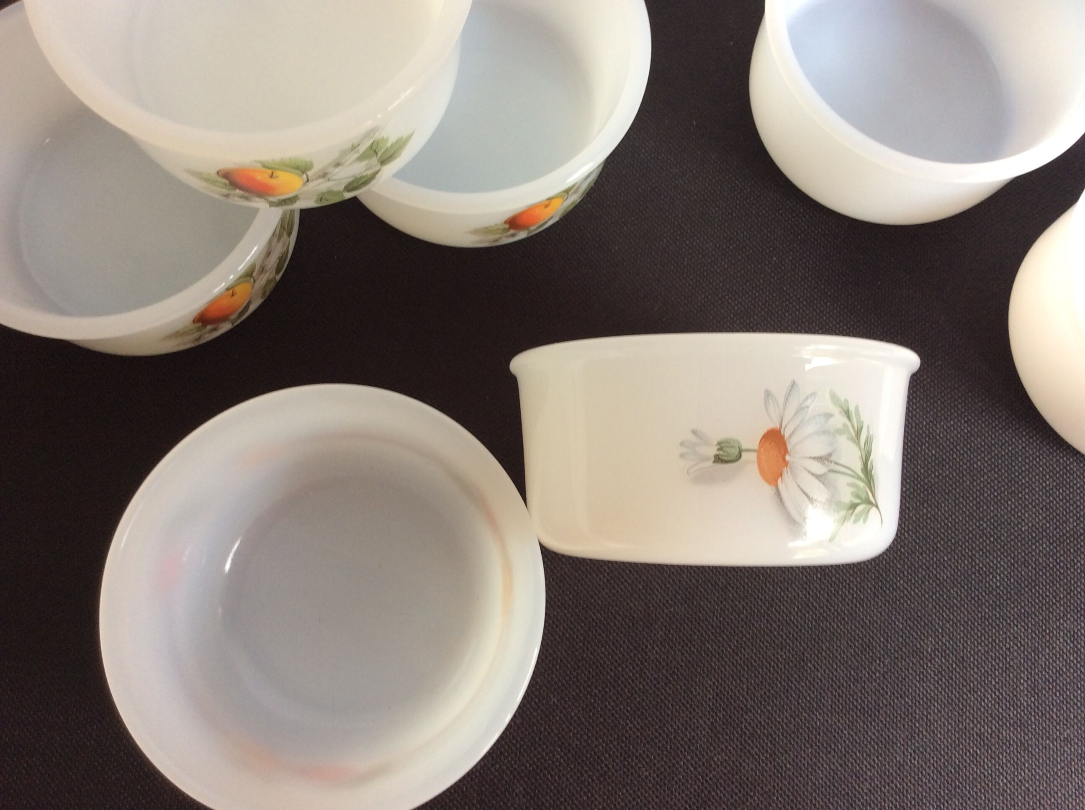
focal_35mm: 32
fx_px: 1002
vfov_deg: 44.1
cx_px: 542
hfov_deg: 56.9
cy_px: 405
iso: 40
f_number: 2.4
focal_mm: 3.3
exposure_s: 1/33
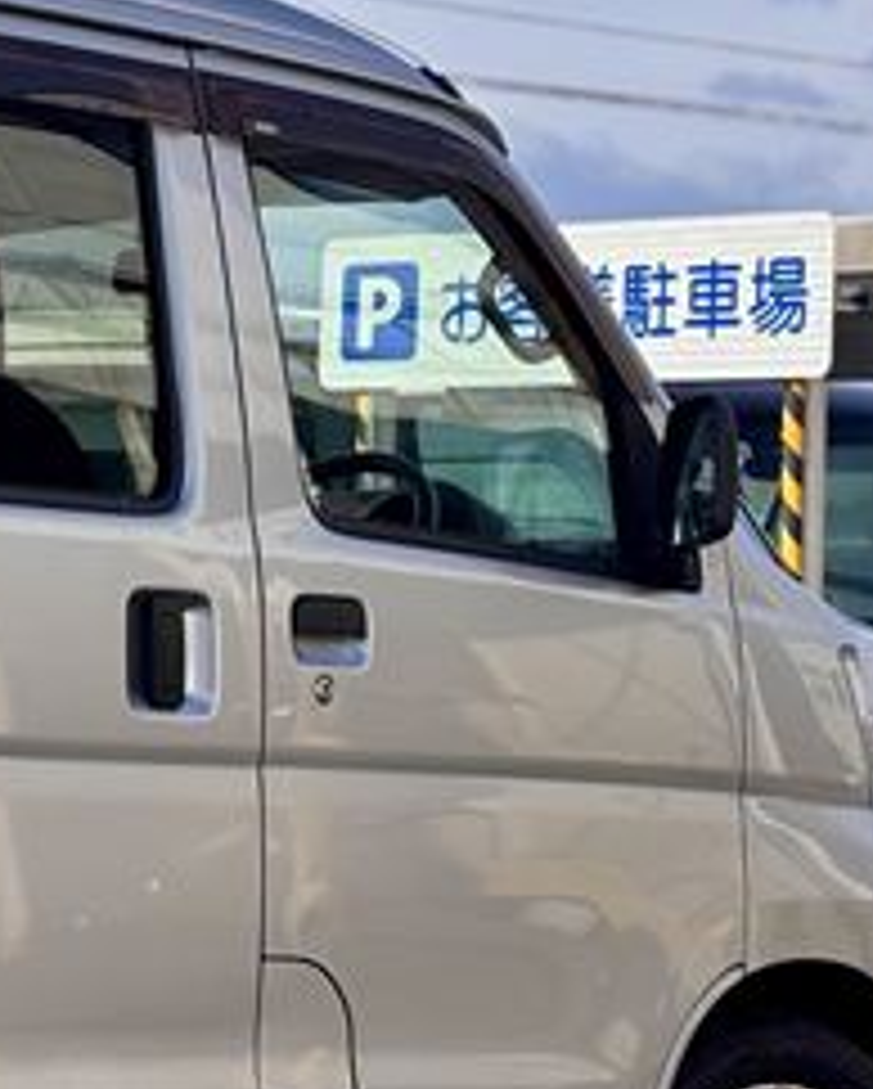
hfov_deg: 11.1
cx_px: -423
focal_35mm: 134
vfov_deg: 14.3
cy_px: 680
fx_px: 4322
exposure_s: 1/3413
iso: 40
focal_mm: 5.96
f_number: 1.6
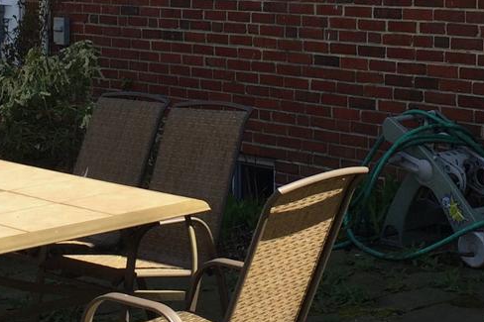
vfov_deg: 14.1
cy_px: -17
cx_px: 228
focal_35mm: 95
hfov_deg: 21.5
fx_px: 1277
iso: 32
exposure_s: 1/599
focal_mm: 4.15
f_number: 2.2
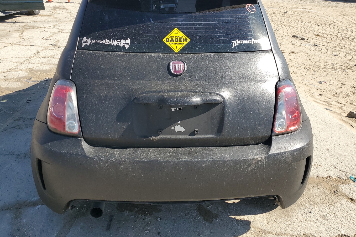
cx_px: 169
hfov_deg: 63.6
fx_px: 287
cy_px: 97
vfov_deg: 44.8
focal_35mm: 29
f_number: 1.5
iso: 50
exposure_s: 1/2000
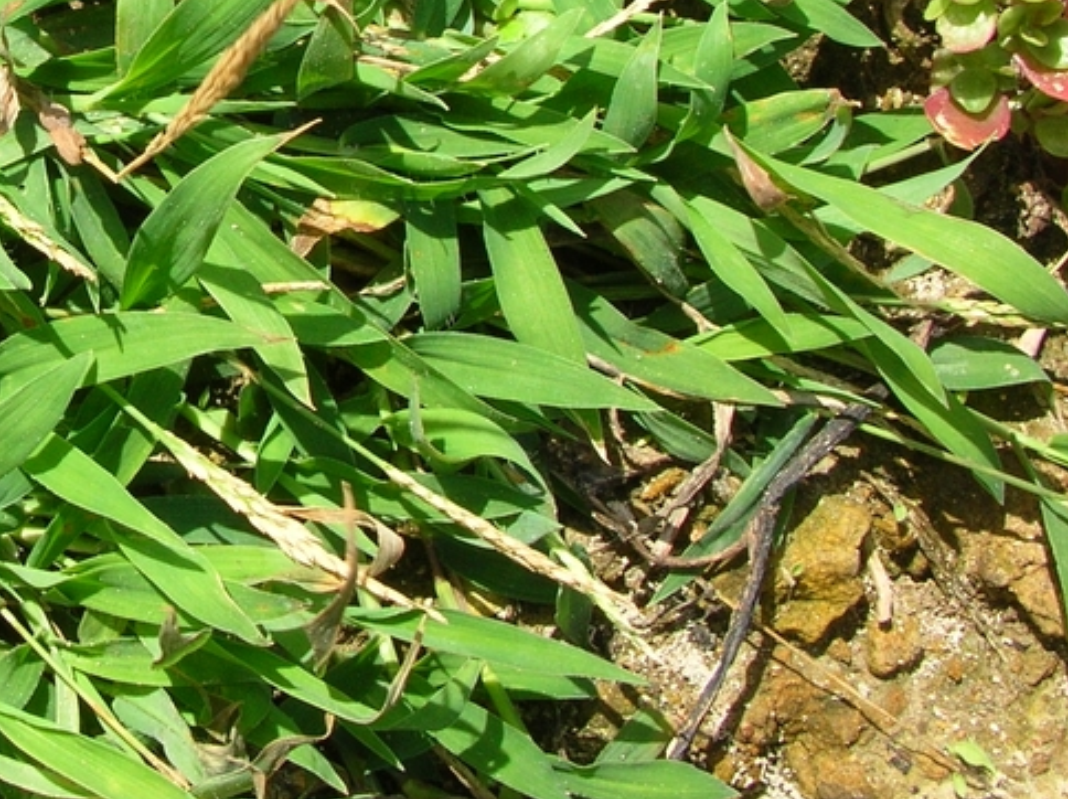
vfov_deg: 19.5
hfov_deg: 25.2
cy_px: 66
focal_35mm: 74
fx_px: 2281
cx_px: 22
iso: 50
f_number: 5.6
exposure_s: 1/188
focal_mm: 5.8
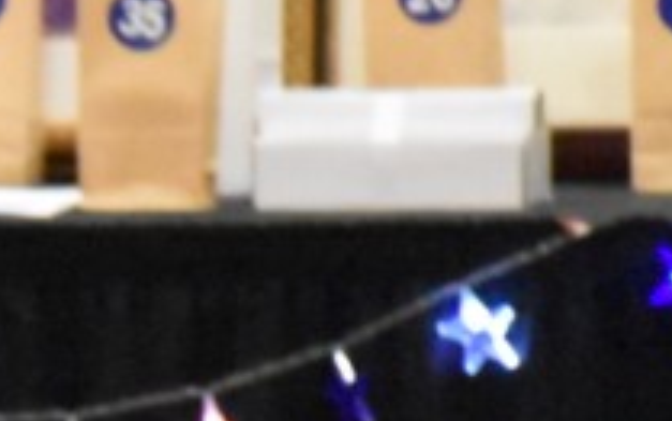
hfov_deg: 2.4
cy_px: 273
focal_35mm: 883
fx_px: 16181
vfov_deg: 1.5
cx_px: -534
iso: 12800
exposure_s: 1/80
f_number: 5.6
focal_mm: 105
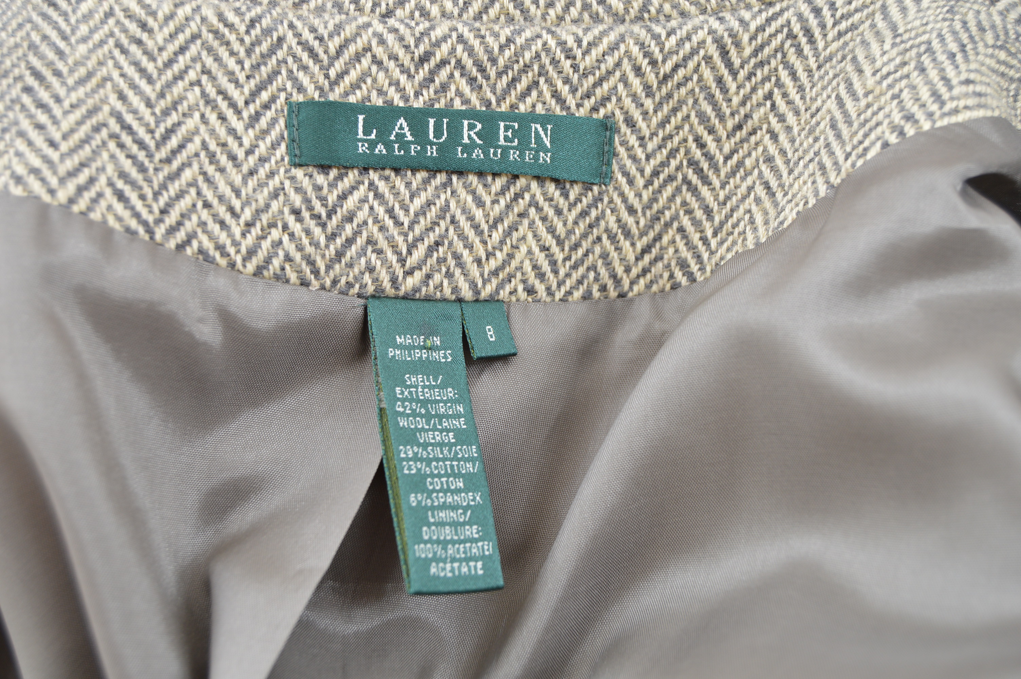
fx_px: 1360
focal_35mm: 48
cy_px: 340
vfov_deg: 28.0
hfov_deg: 41.1
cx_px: 510
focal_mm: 32
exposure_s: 1/125
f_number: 5
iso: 200
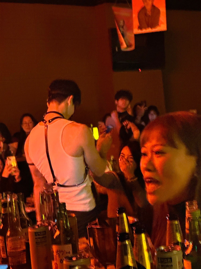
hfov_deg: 19.1
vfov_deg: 25.3
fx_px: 596
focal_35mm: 77
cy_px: 134
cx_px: 100
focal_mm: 9
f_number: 2.8
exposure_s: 1/19
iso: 2000
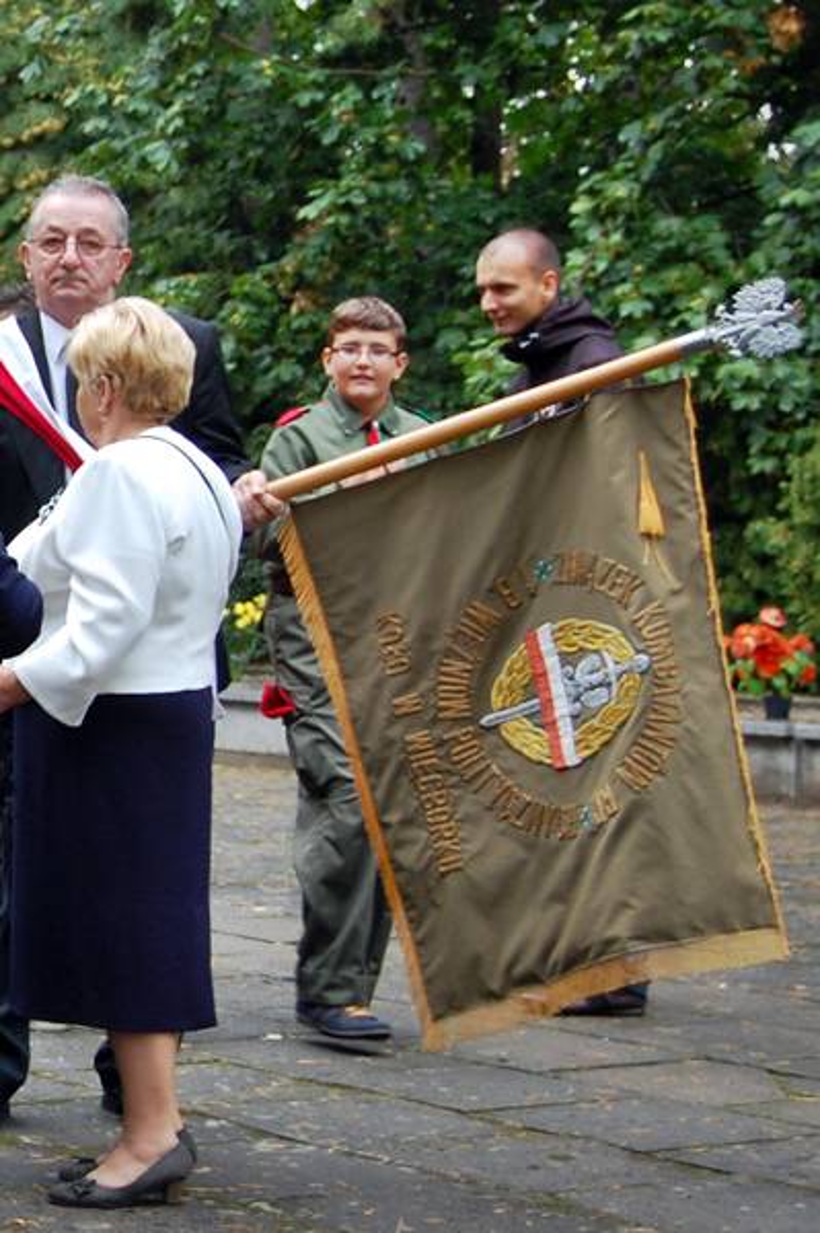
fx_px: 1951
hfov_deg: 23.7
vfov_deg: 35.1
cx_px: 410
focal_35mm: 57
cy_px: 616
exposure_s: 1/125
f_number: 5.6
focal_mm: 38
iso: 400
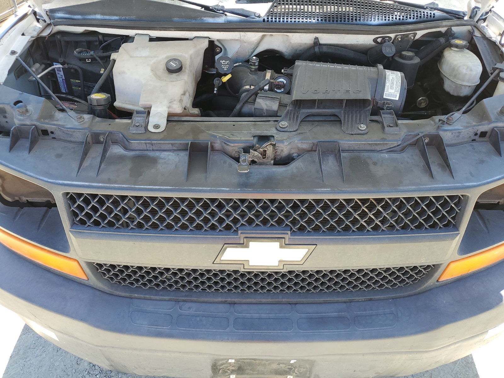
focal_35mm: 26
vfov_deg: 53.1
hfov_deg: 67.3
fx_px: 379
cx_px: 252
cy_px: 189
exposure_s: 1/303
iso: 50
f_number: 1.5
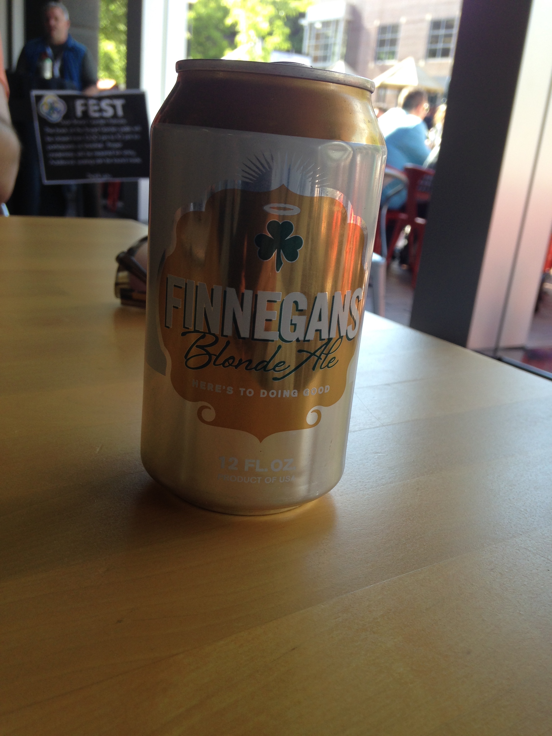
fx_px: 702
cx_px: 276
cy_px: 368
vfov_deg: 55.4
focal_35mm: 33
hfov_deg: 42.9
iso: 50
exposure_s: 1/132
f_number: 2.4
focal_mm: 4.12
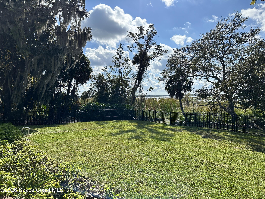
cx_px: 132
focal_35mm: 24
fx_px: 184
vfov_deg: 56.8
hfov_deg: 71.6
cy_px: 100
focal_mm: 6.86
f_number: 1.78
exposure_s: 1/7042
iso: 80
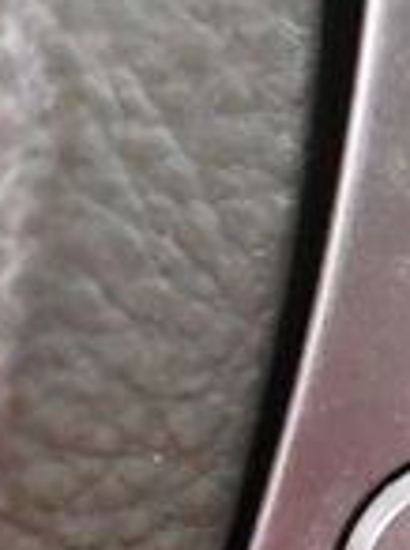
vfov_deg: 9.7
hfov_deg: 7.0
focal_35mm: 203
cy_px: 435
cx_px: 907
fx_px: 3215
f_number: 4
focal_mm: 24
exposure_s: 1/60
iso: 8000
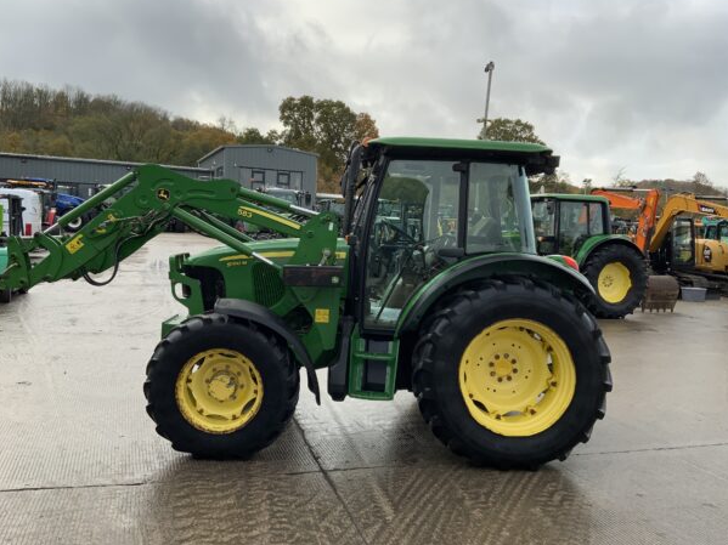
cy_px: 256
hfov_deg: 58.4
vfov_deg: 45.4
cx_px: 365
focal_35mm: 31
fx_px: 652
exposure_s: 1/1250
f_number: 1.8
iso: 16
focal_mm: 3
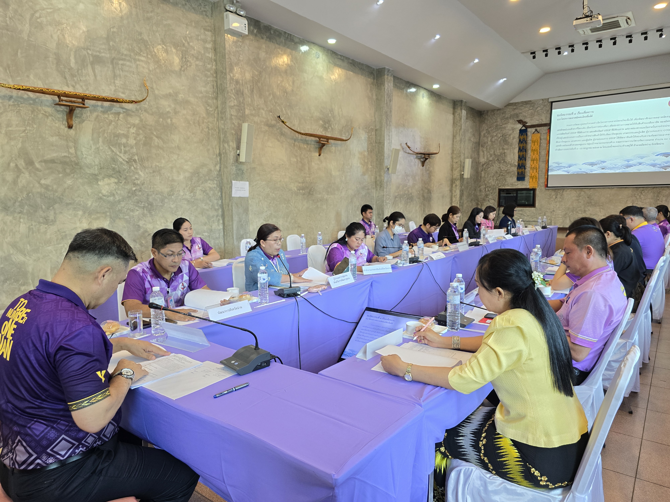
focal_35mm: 23
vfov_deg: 58.9
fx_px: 445
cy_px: 251
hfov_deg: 73.9
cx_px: 335
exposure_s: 1/100
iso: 160
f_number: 1.7
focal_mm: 6.3
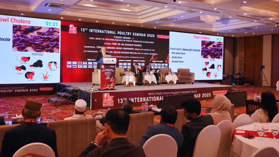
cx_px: 138
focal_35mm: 32
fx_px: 237
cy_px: 71
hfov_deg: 61.0
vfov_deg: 36.7
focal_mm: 20
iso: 1000
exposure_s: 1/125
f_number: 2.8
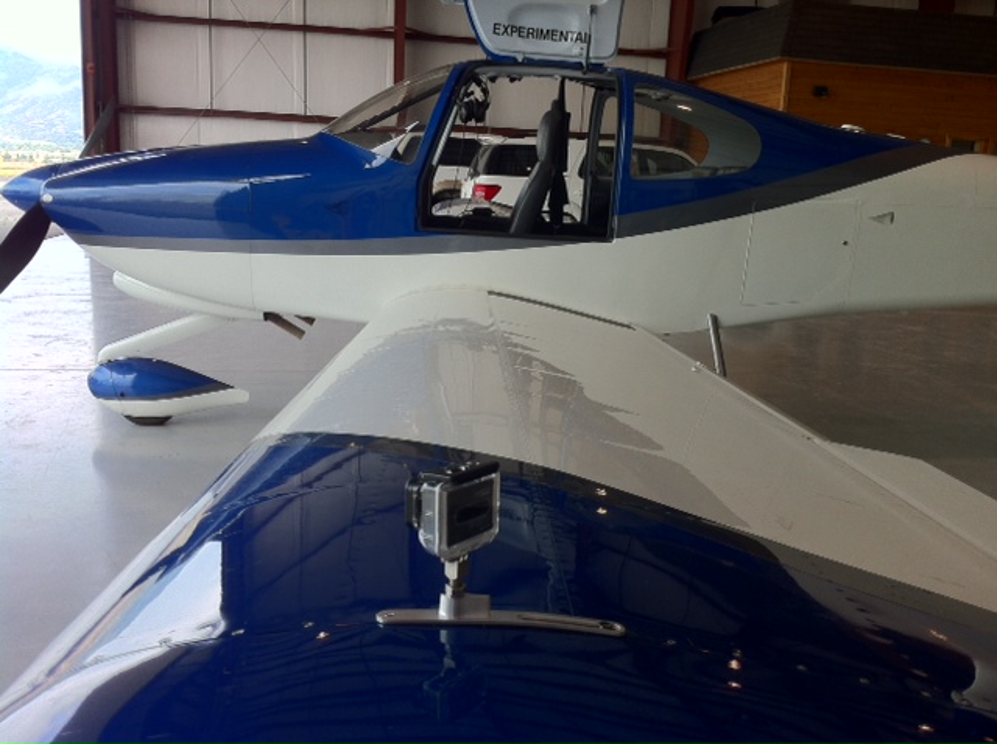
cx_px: 498
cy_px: 372
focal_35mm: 35
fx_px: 1007
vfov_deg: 40.6
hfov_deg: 52.7
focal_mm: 3.85
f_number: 2.8
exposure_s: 1/122
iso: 80
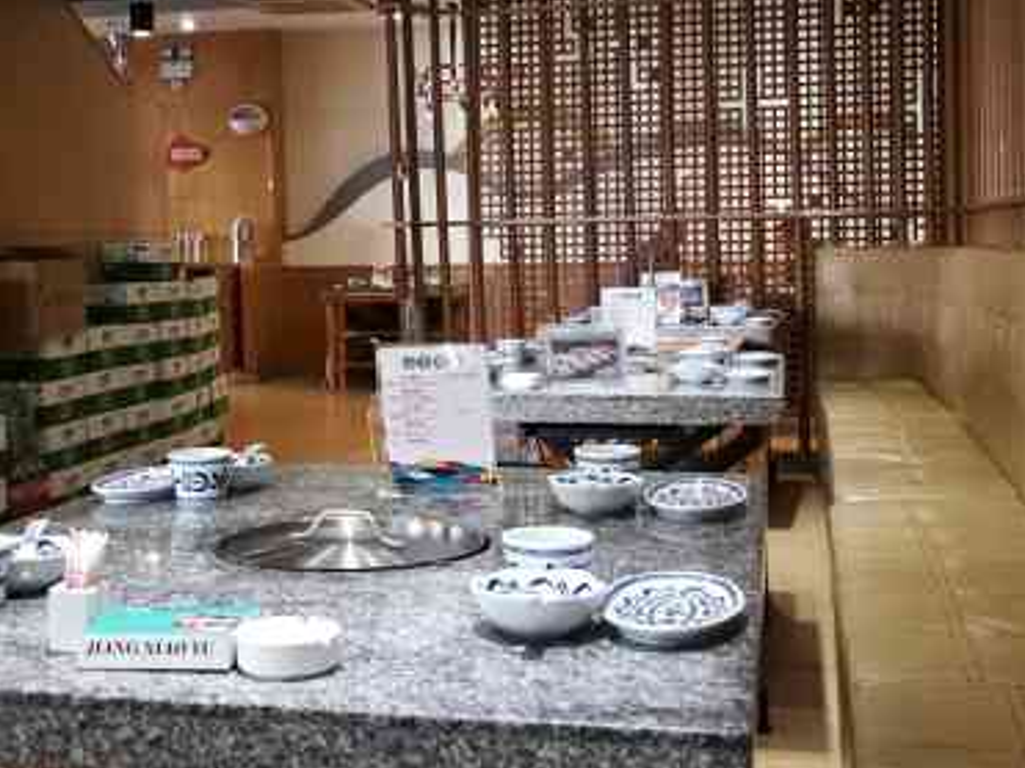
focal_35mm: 51
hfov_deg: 37.3
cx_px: 387
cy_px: 325
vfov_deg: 28.5
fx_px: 1510
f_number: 2.2
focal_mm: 3.95
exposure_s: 1/25
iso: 320
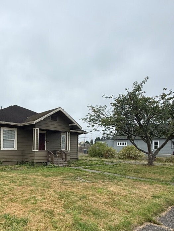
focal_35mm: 24
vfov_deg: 69.9
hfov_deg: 54.1
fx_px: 161
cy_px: 150
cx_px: 43
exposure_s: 1/461
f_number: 2.2
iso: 50
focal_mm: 2.22
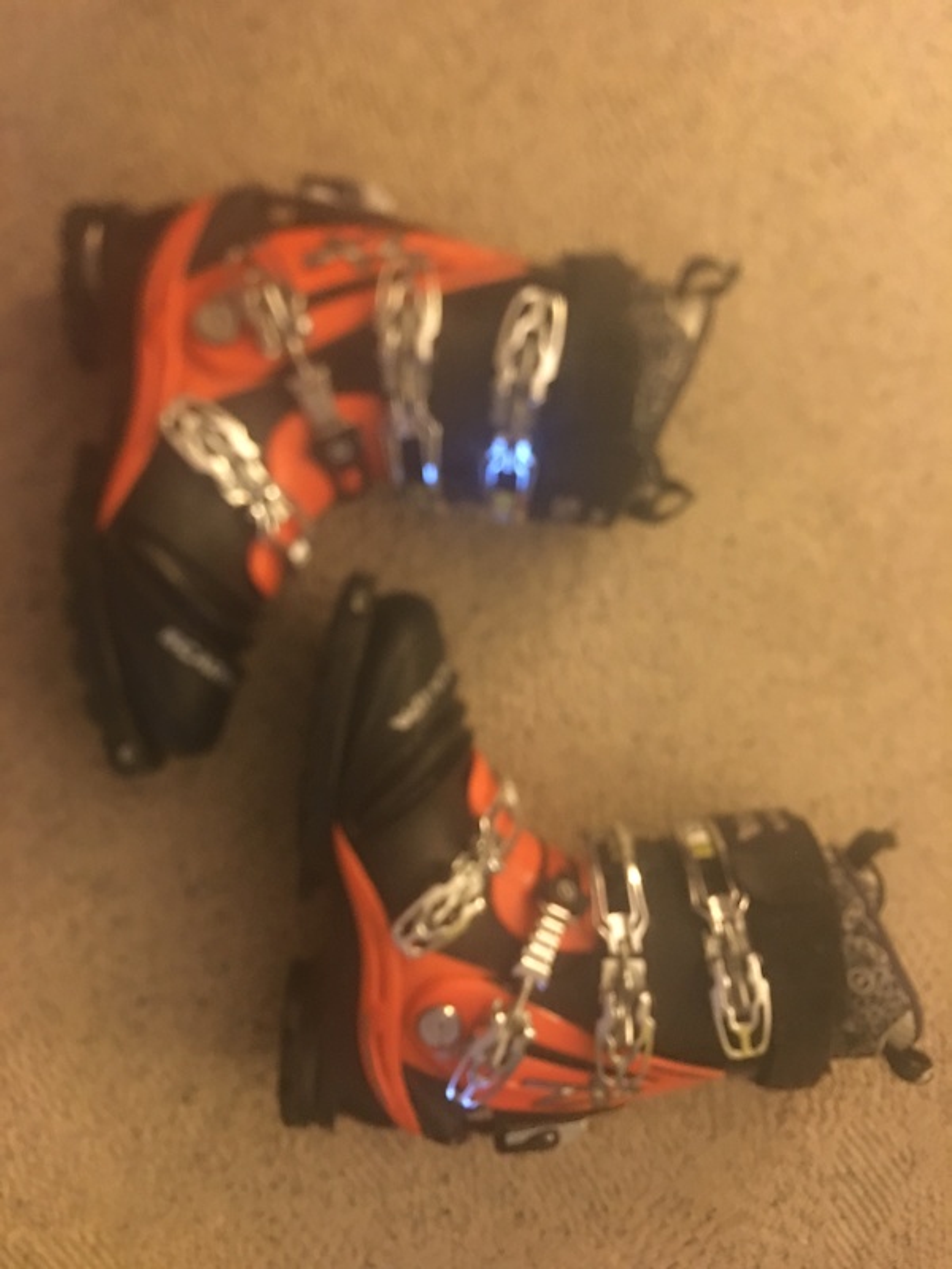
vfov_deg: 61.7
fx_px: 1063
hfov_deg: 48.2
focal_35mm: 29
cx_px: 476
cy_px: 634
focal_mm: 4.15
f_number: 2.2
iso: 125
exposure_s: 1/4
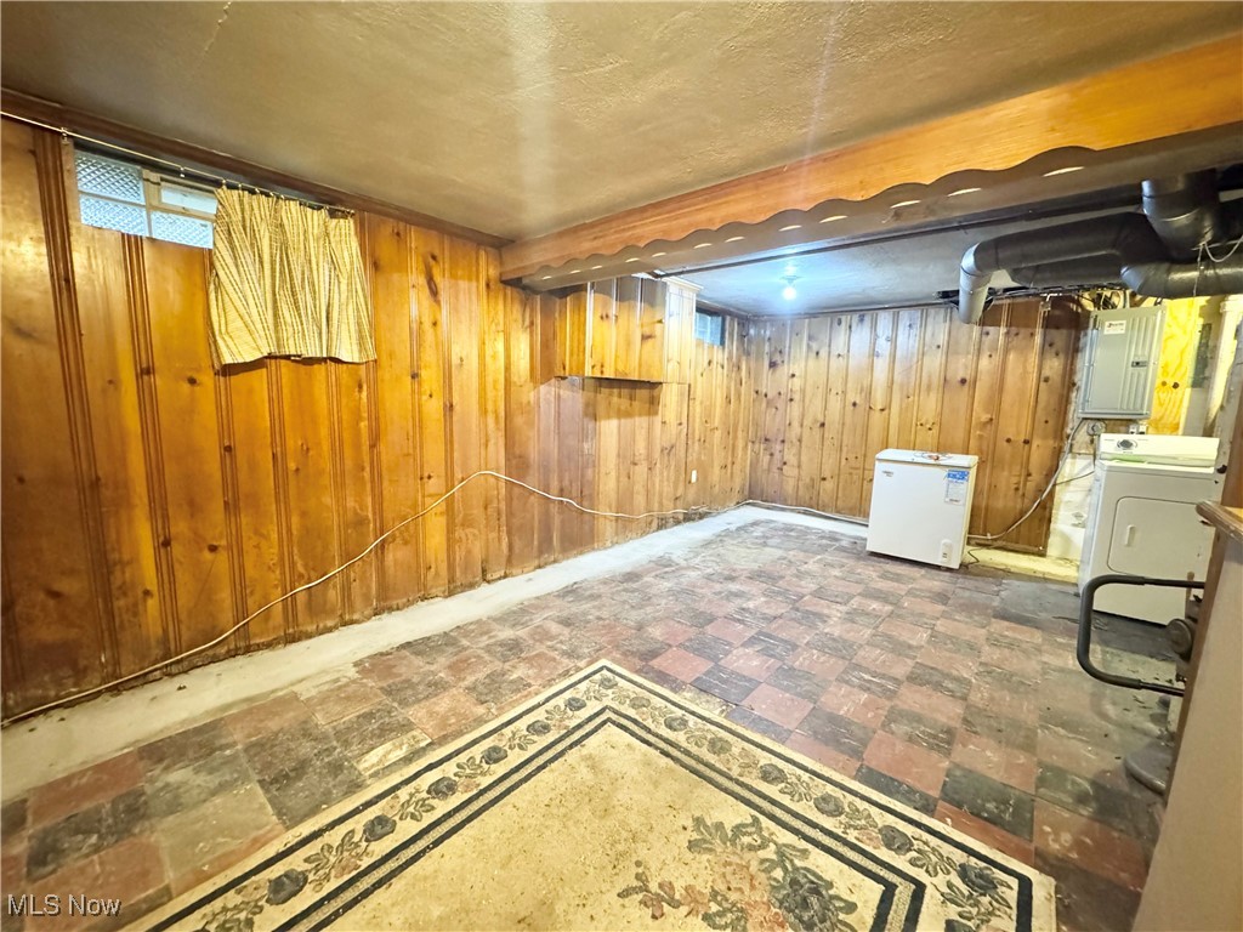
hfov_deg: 102.1
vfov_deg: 85.7
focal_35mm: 14
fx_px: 503
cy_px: 466
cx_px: 622
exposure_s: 1/40
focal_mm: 2.22
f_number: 2.2
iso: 1600
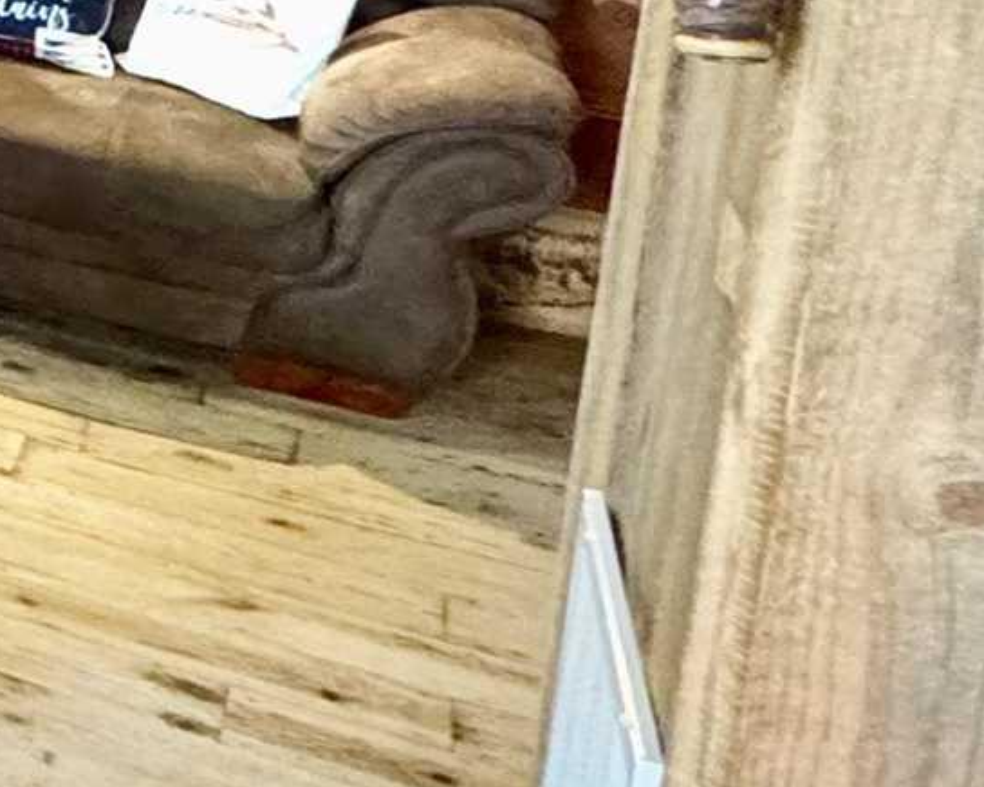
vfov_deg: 18.3
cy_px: -294
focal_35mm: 77
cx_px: -1484
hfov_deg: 14.2
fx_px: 2242
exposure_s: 1/60
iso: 500
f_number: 2.2
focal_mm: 2.22
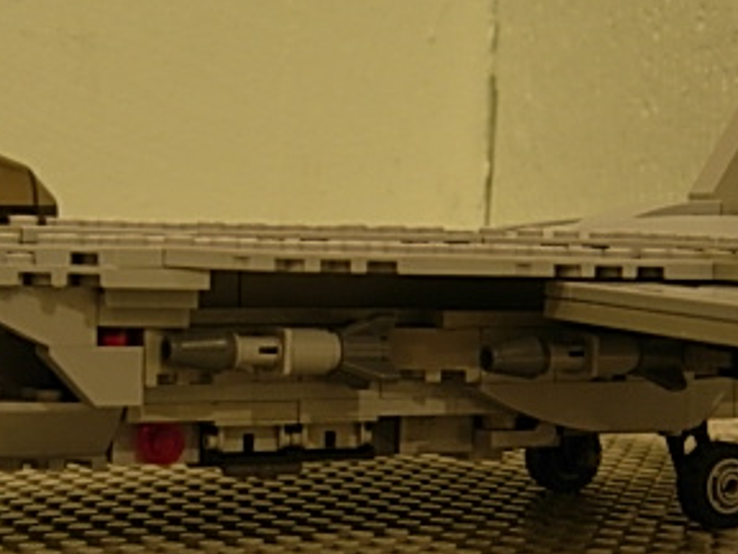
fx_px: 1706
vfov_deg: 18.3
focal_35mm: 80
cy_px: 439
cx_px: 251
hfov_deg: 24.3
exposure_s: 1/4
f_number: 2.7
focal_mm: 7.5
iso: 84
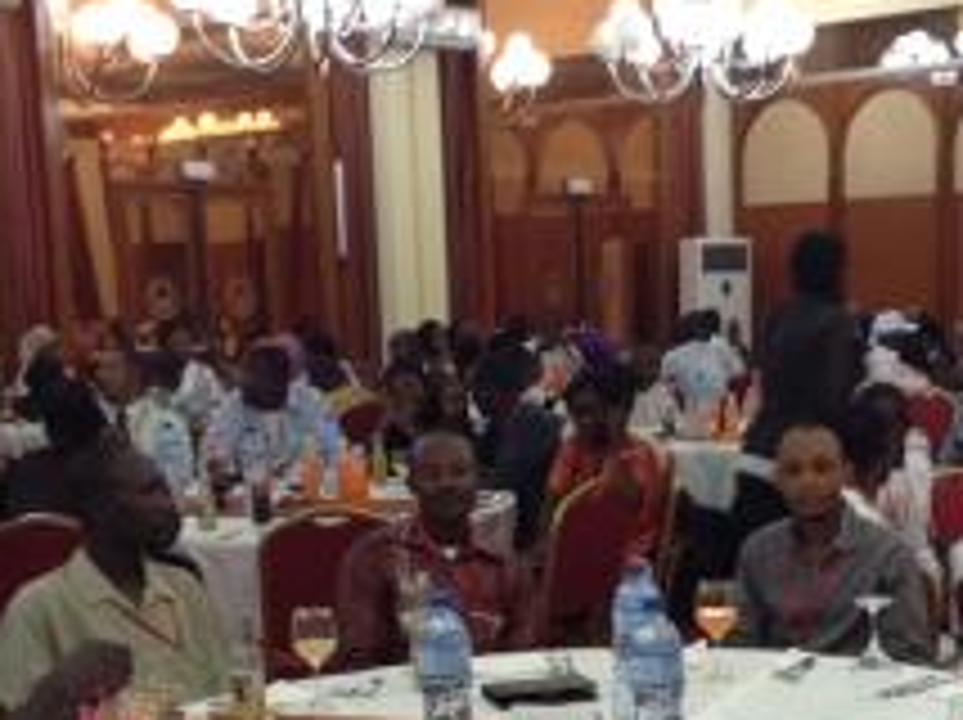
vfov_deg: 21.0
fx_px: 1917
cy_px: 601
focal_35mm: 69
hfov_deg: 28.0
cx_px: 639
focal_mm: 3.3
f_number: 2.4
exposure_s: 1/24
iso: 80
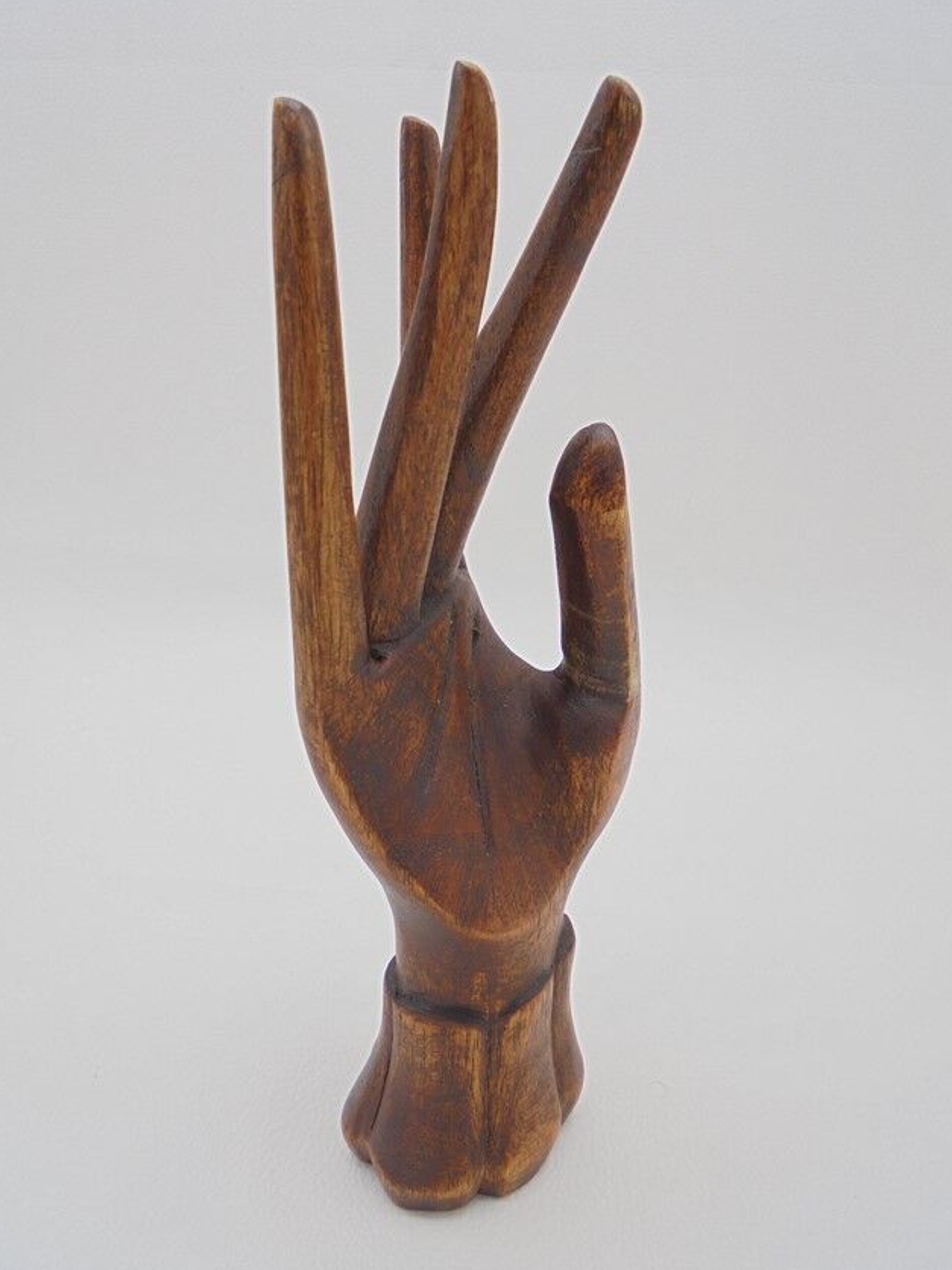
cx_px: 494
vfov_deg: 63.4
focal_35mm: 28
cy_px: 640
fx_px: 1027
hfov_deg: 49.7
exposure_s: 1/60
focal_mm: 4.6
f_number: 3.5
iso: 100
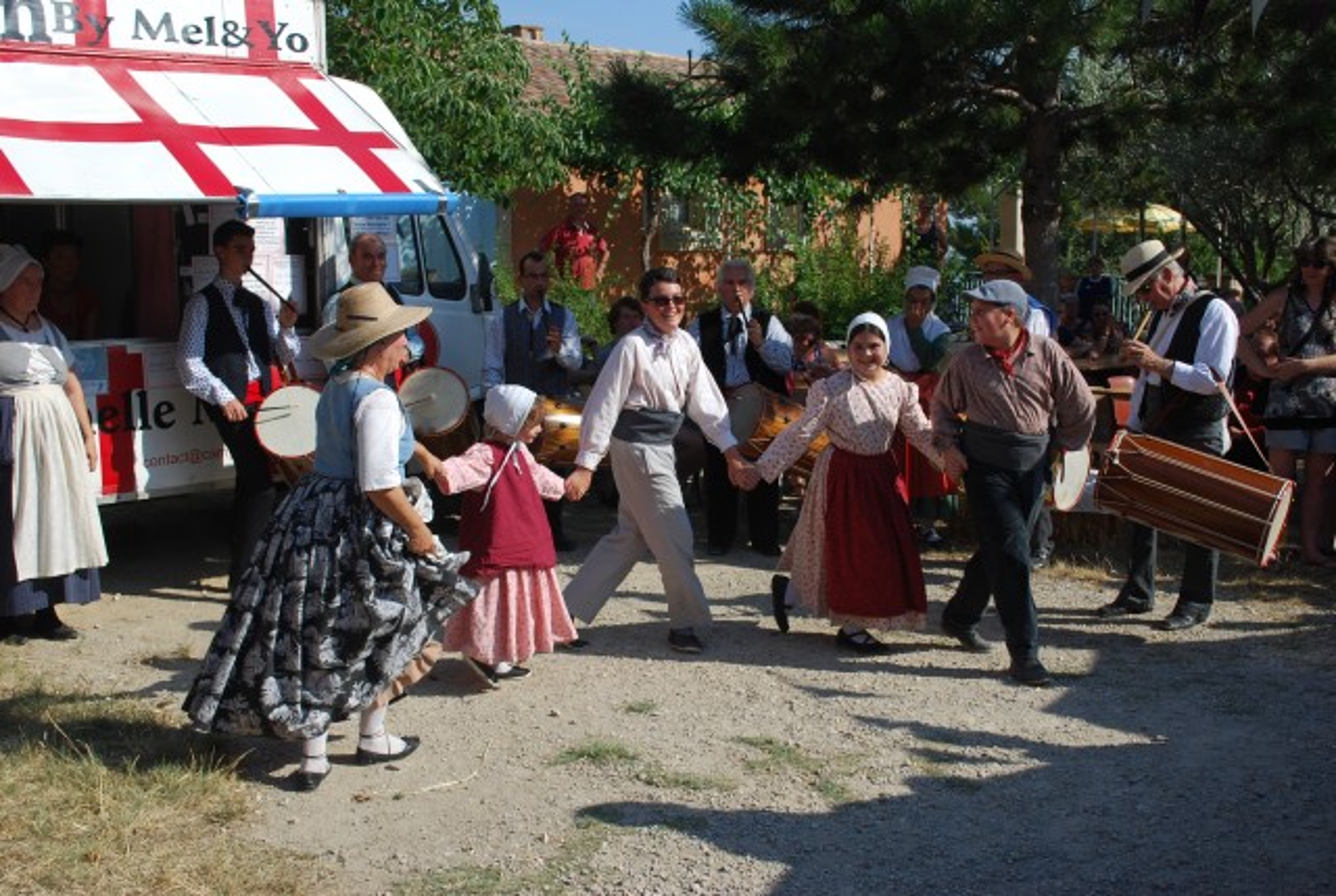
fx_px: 1561
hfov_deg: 46.3
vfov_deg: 32.0
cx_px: 668
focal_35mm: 42
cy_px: 448
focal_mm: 28
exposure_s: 1/250
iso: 100
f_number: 8
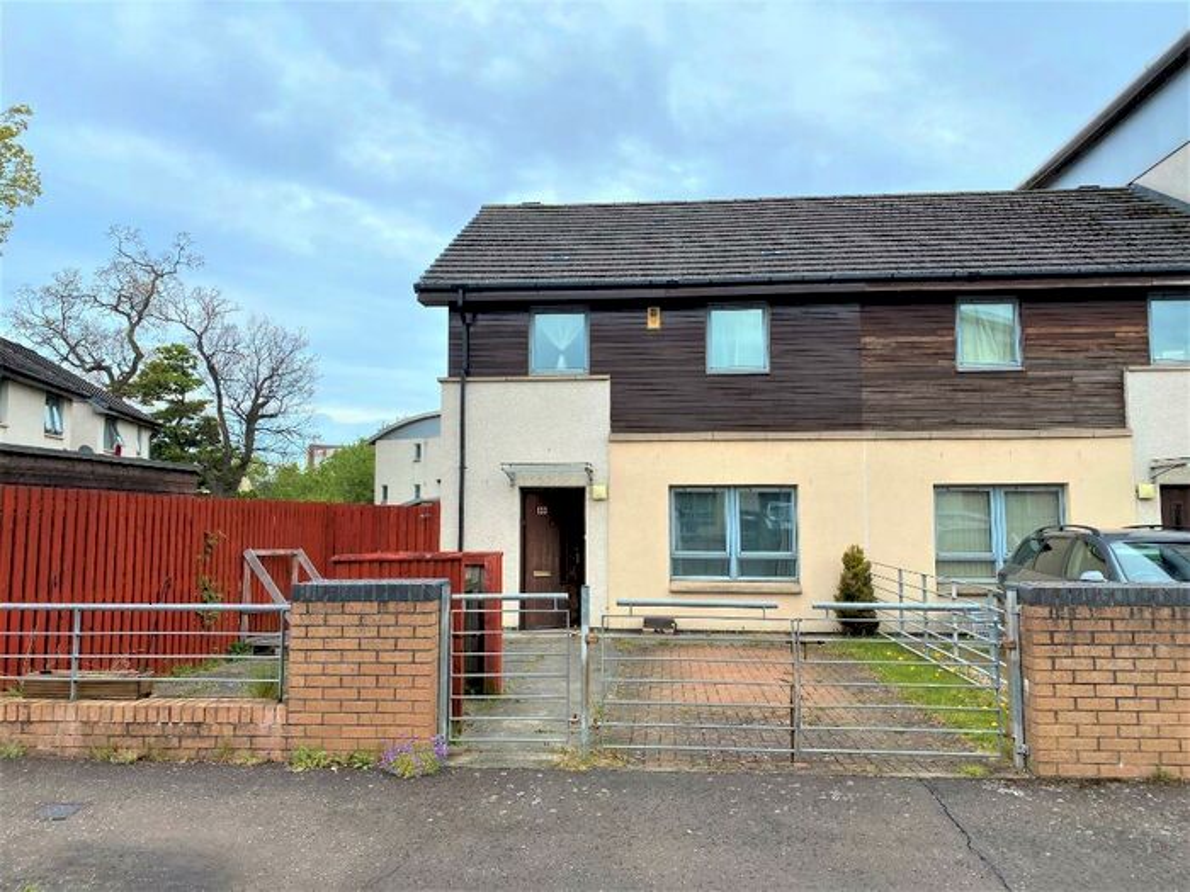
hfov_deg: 67.3
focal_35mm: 26
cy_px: 446
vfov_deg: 53.1
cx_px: 595
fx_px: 894
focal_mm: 4.25
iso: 32
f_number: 1.8
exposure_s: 1/2070
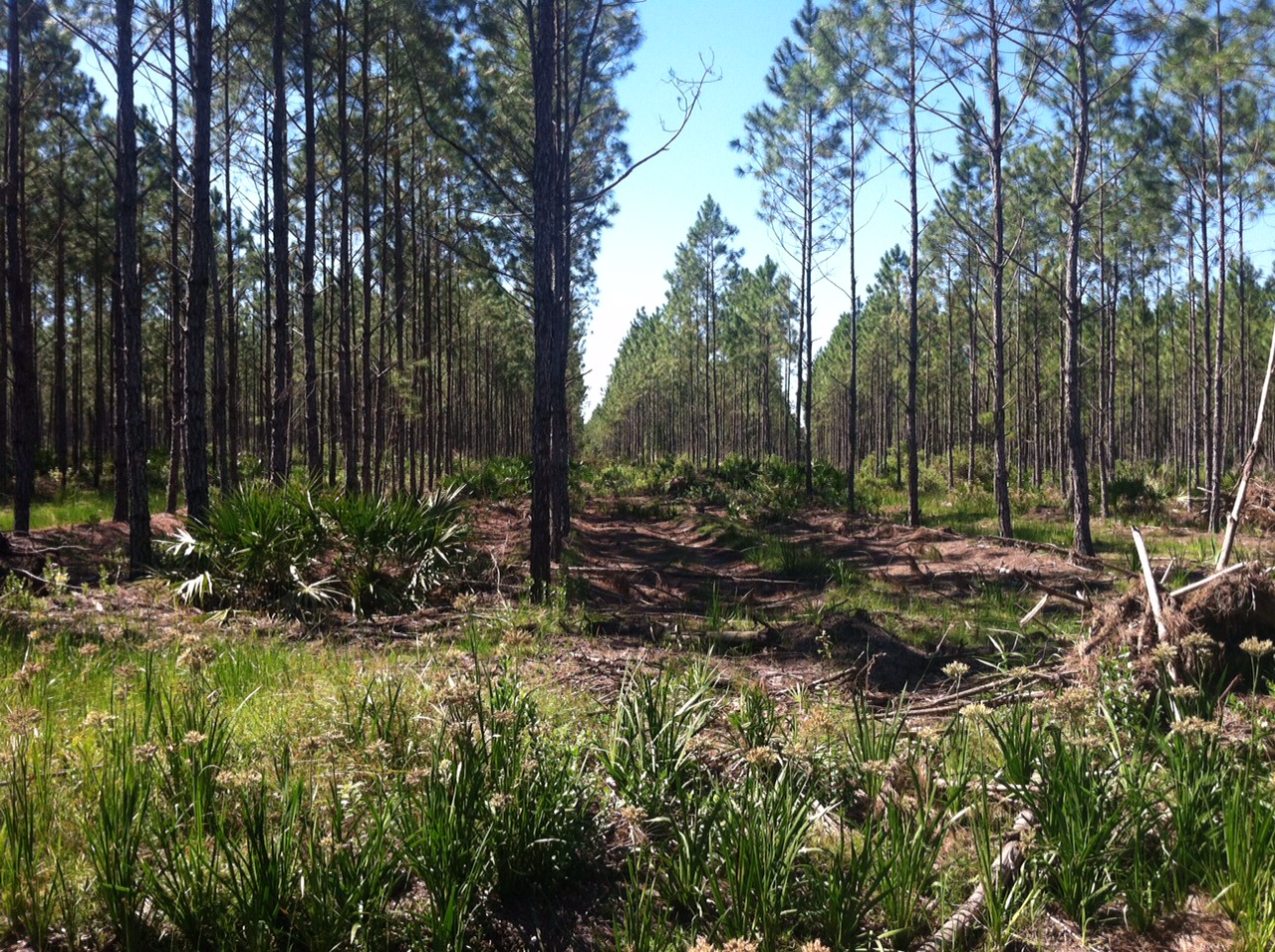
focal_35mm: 35
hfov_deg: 52.7
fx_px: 1287
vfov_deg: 40.6
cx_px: 638
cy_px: 476
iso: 80
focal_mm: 3.85
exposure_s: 1/441
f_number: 2.8
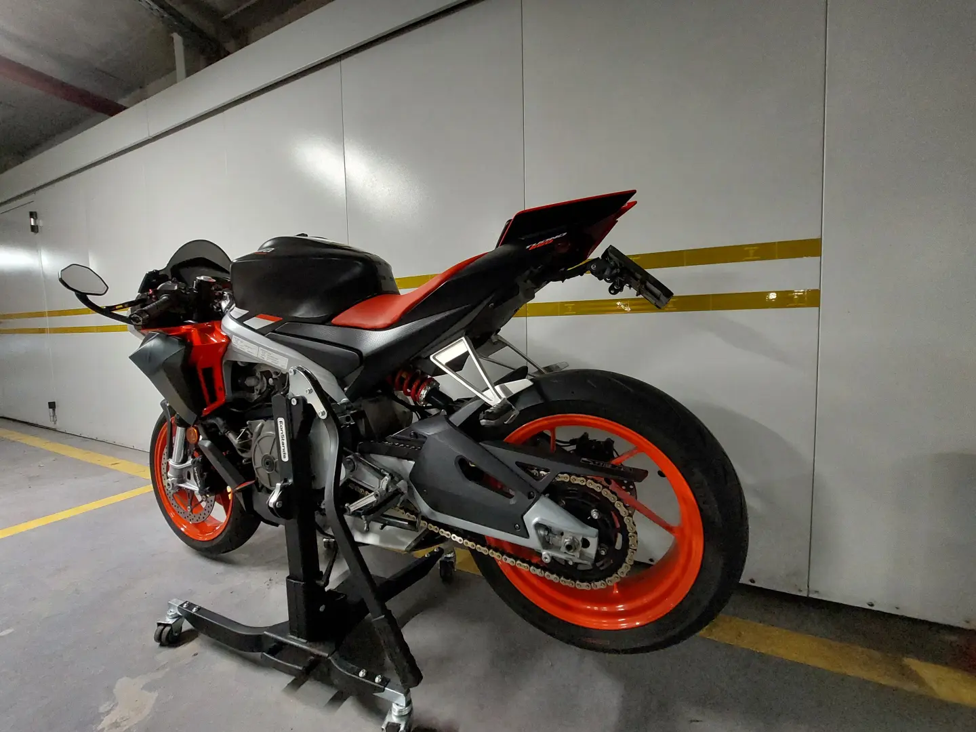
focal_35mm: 13
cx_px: 488
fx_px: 367
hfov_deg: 106.2
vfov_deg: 89.9
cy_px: 366
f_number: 2.2
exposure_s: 1/25
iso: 400
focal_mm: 1.74
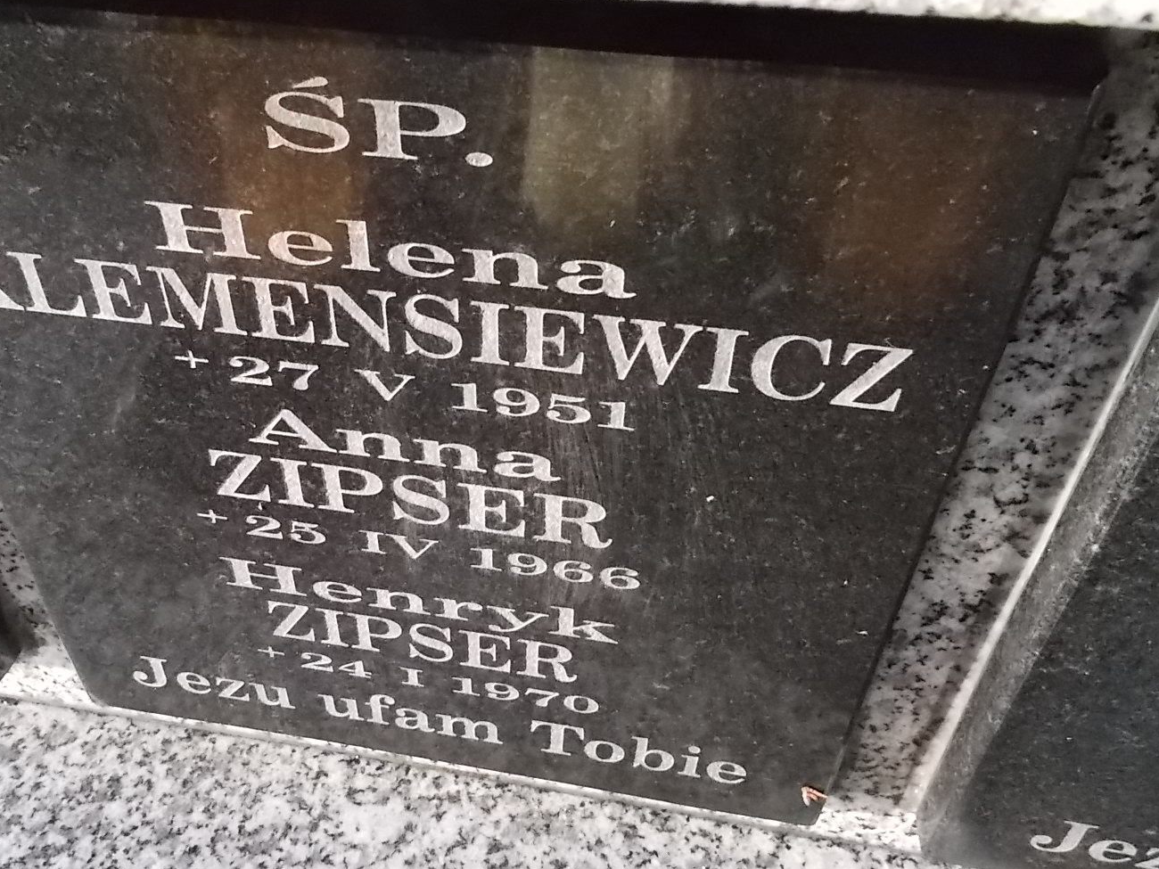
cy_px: 423
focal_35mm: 32
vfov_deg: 44.2
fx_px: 1071
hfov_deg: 56.6
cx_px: 493
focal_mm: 4.6
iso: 400
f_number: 8
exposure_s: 1/200
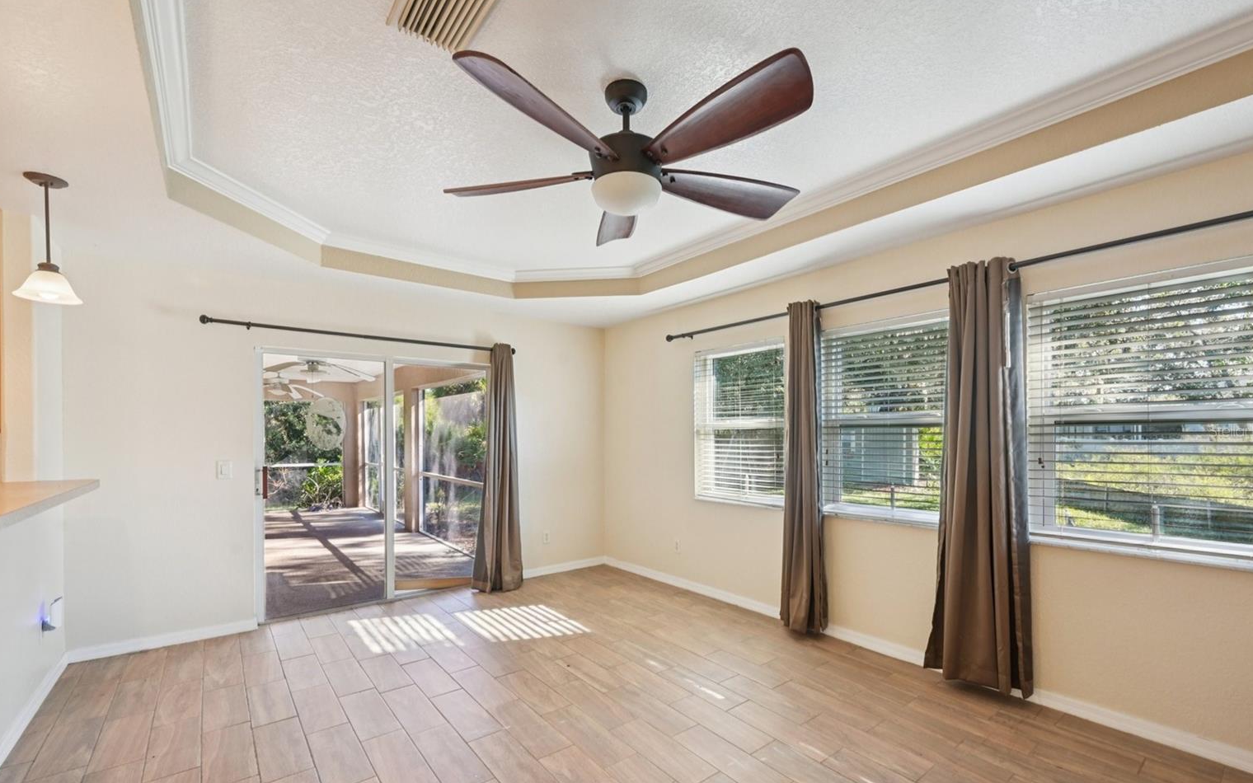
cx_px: 622
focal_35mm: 15
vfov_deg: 74.6
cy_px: 431
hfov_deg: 101.5
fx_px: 512
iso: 400
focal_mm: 14
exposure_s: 1/25
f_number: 8
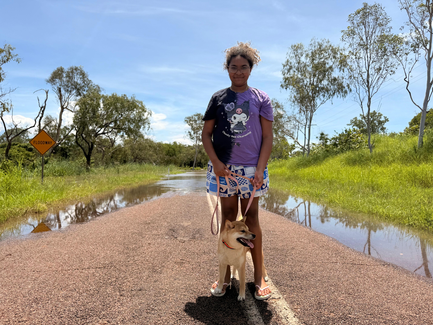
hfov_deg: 71.6
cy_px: 162
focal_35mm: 24
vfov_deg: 56.8
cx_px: 216
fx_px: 300
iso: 80
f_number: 1.78
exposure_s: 1/5714
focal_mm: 6.76
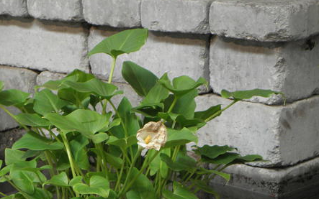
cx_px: 102
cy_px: 168
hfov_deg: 17.6
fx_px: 1026
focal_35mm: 118
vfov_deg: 11.1
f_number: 3.9
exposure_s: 1/13
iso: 125
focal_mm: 13.82
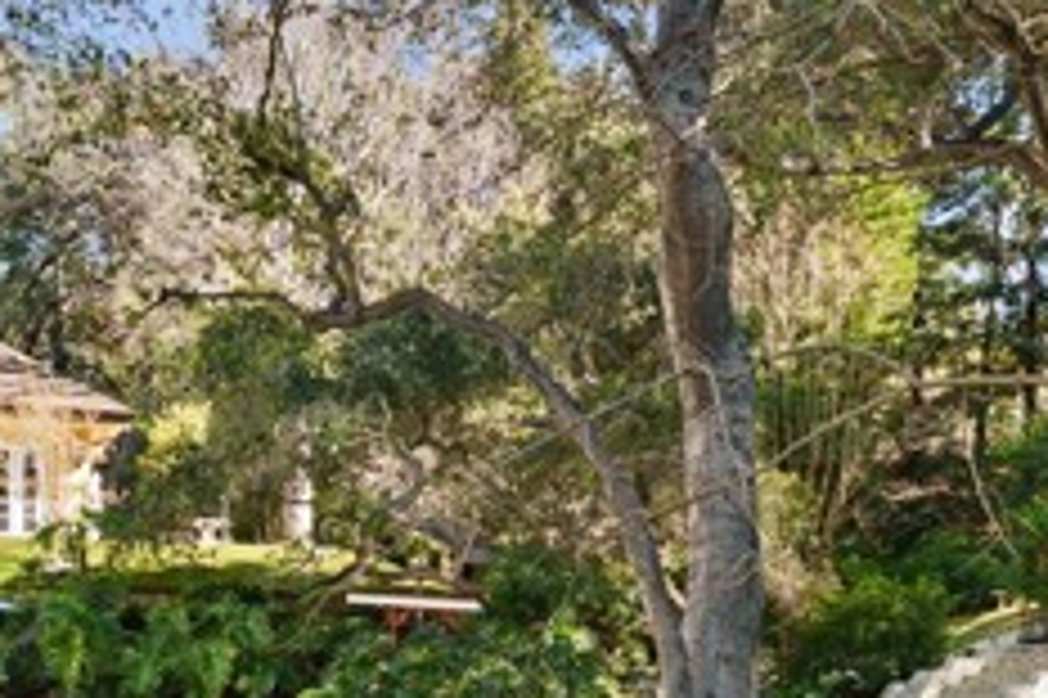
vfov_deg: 23.8
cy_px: 642
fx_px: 1600
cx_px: 801
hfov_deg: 35.4
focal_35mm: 55
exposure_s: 1/2
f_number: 8
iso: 80
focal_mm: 20
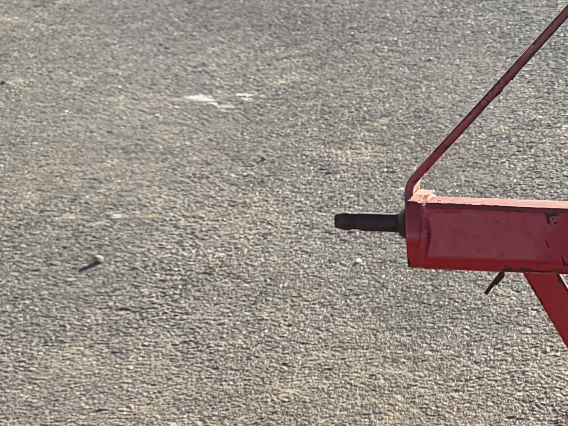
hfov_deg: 17.3
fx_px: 1739
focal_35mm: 106
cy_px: 414
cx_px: 760
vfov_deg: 13.8
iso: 64
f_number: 1.6
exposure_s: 1/2747
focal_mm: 5.96
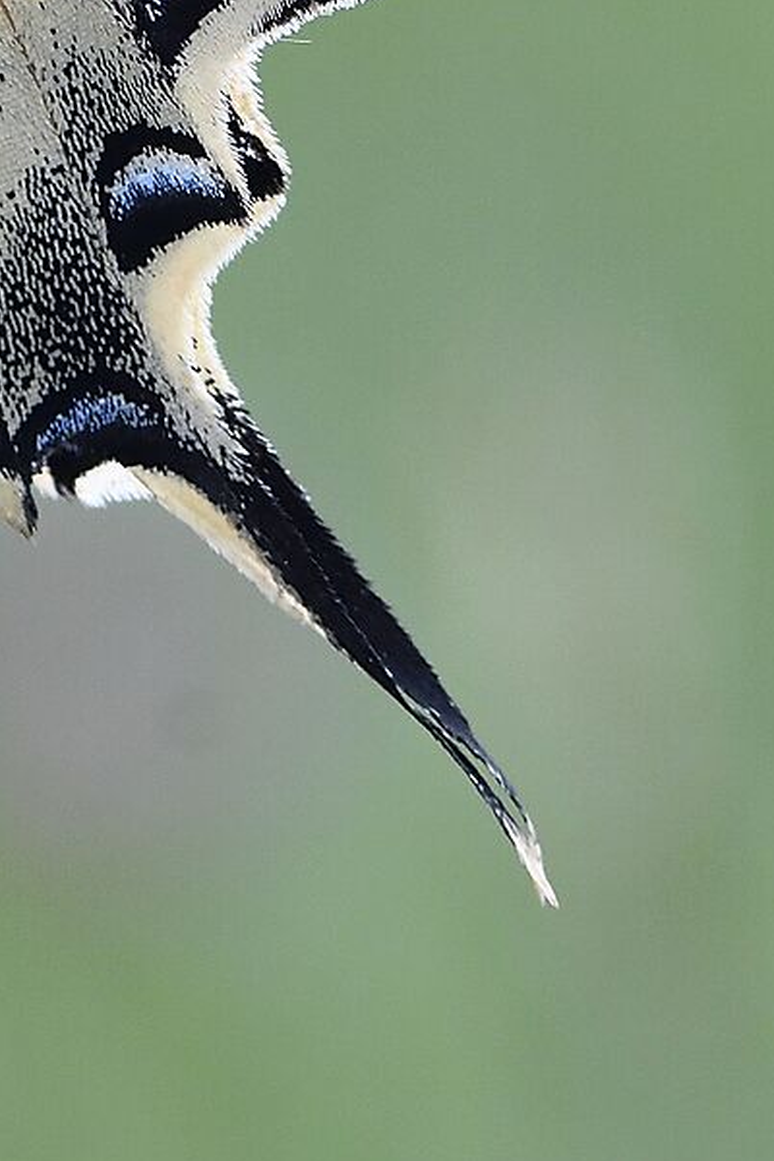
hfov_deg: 2.2
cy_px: 166
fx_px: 20316
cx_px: -528
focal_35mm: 630
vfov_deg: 3.3
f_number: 10
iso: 500
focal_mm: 105
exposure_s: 1/100
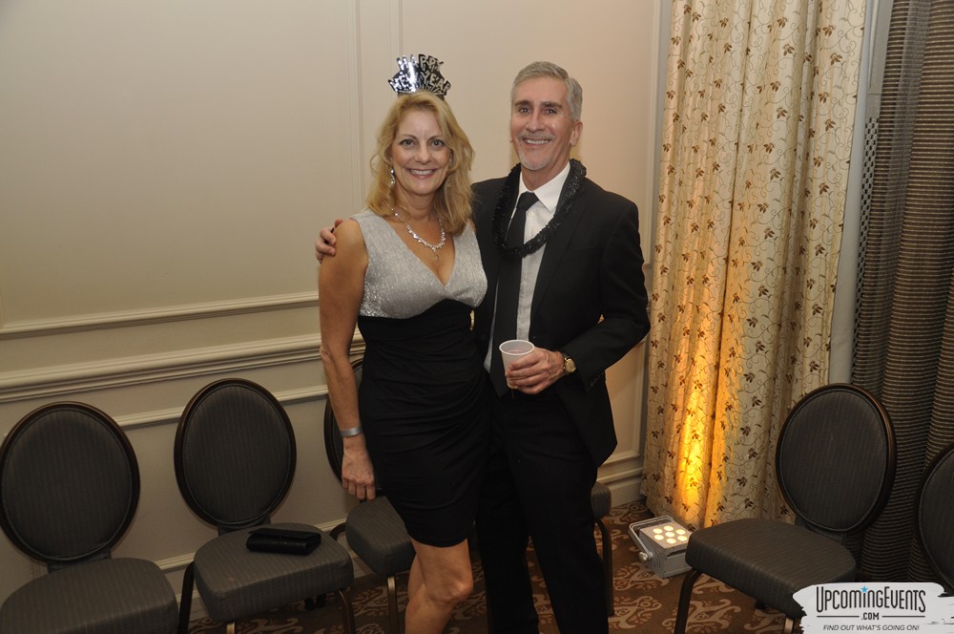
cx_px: 477
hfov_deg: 59.6
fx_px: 834
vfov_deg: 41.6
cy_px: 317
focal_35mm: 32
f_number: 5
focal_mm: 21
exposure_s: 1/60
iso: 400
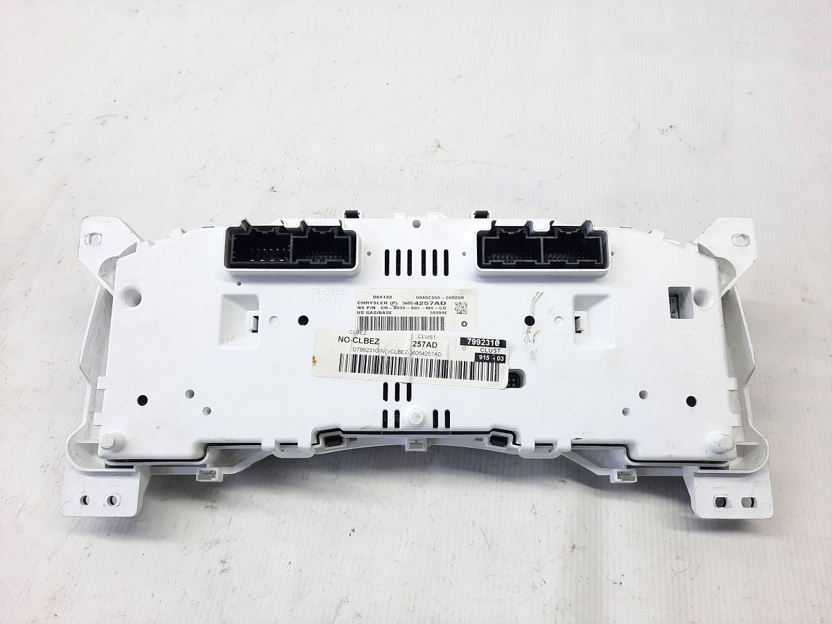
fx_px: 601
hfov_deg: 69.4
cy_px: 312
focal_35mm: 25
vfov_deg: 54.9
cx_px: 416
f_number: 2
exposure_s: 1/50
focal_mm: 4.6
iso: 64
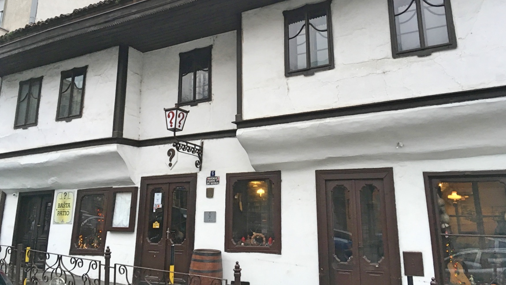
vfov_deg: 35.2
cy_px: 91
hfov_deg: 59.5
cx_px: 250
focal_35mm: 33
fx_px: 443
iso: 50
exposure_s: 1/33
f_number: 2.2
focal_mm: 4.15
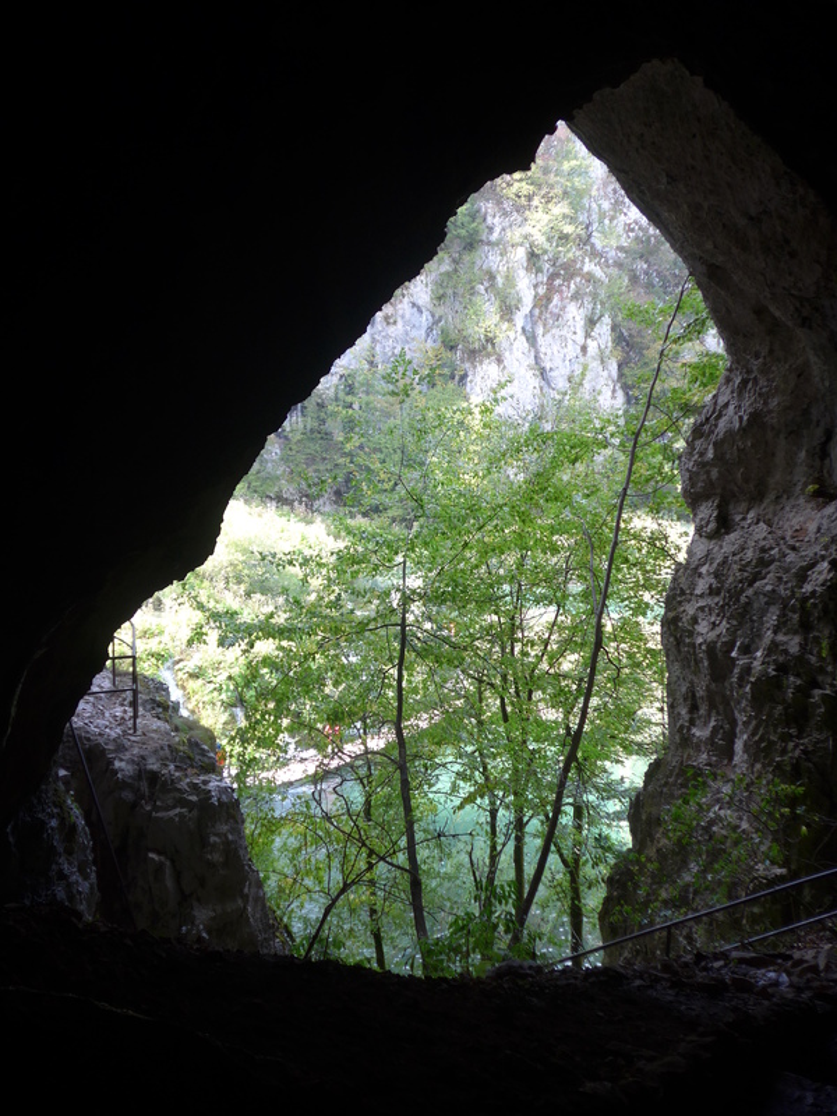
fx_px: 1483
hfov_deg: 31.5
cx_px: 418
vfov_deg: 41.2
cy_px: 558
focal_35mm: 46
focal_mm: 9.5
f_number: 3
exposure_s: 1/60
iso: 100
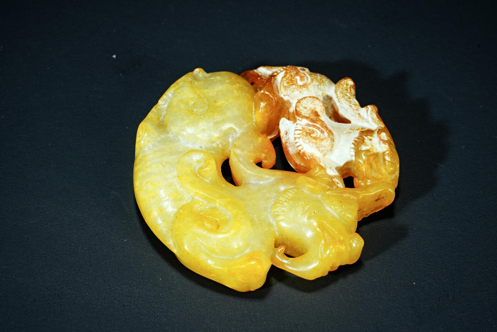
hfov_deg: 13.7
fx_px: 2071
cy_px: 166
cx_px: 248
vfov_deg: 9.2
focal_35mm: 150
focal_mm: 100
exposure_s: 1/160
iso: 100
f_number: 18
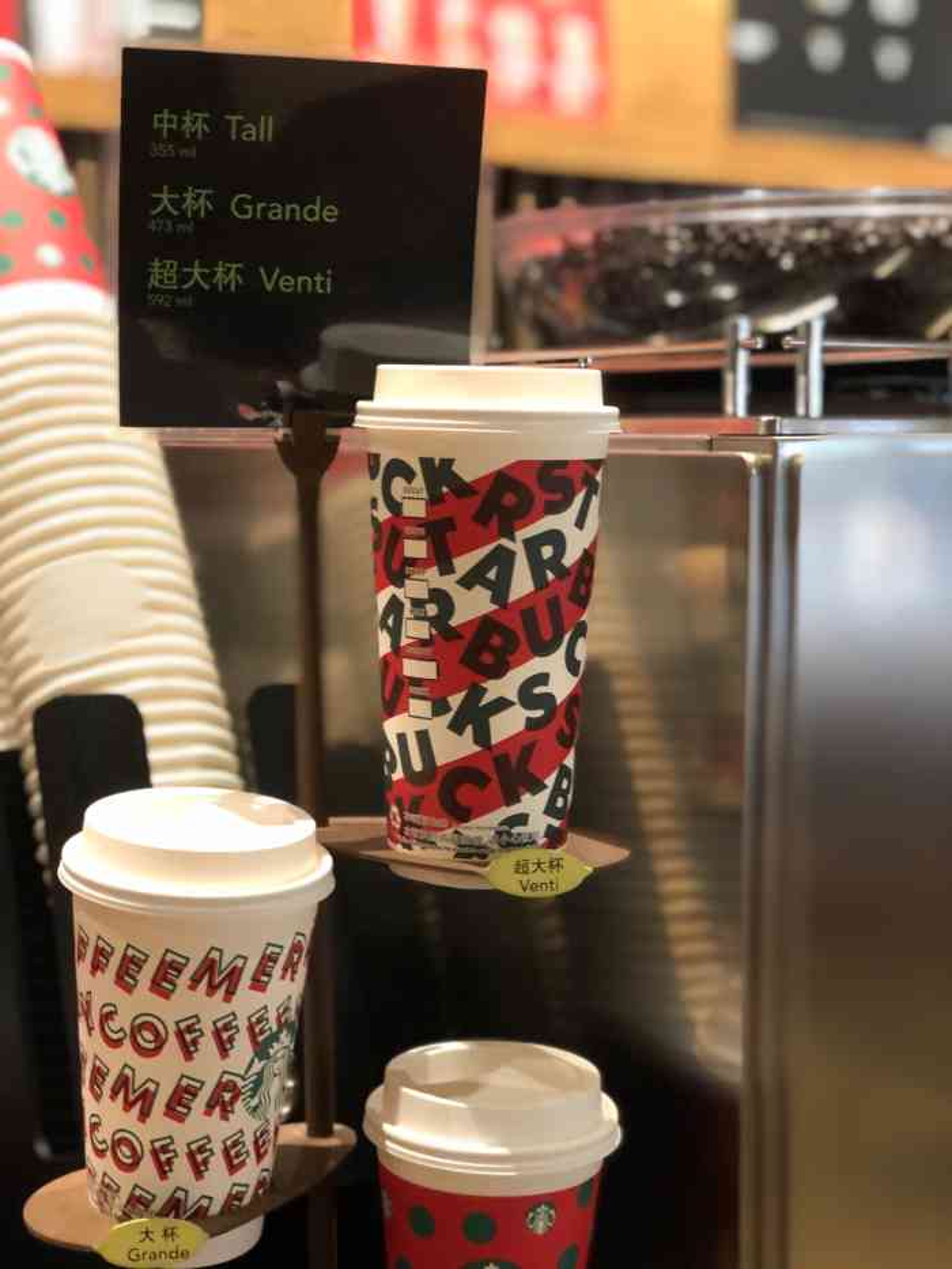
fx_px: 1906
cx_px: 476
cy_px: 634
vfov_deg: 36.8
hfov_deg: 28.0
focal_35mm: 52
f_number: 2.4
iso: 160
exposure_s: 1/13
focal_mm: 6
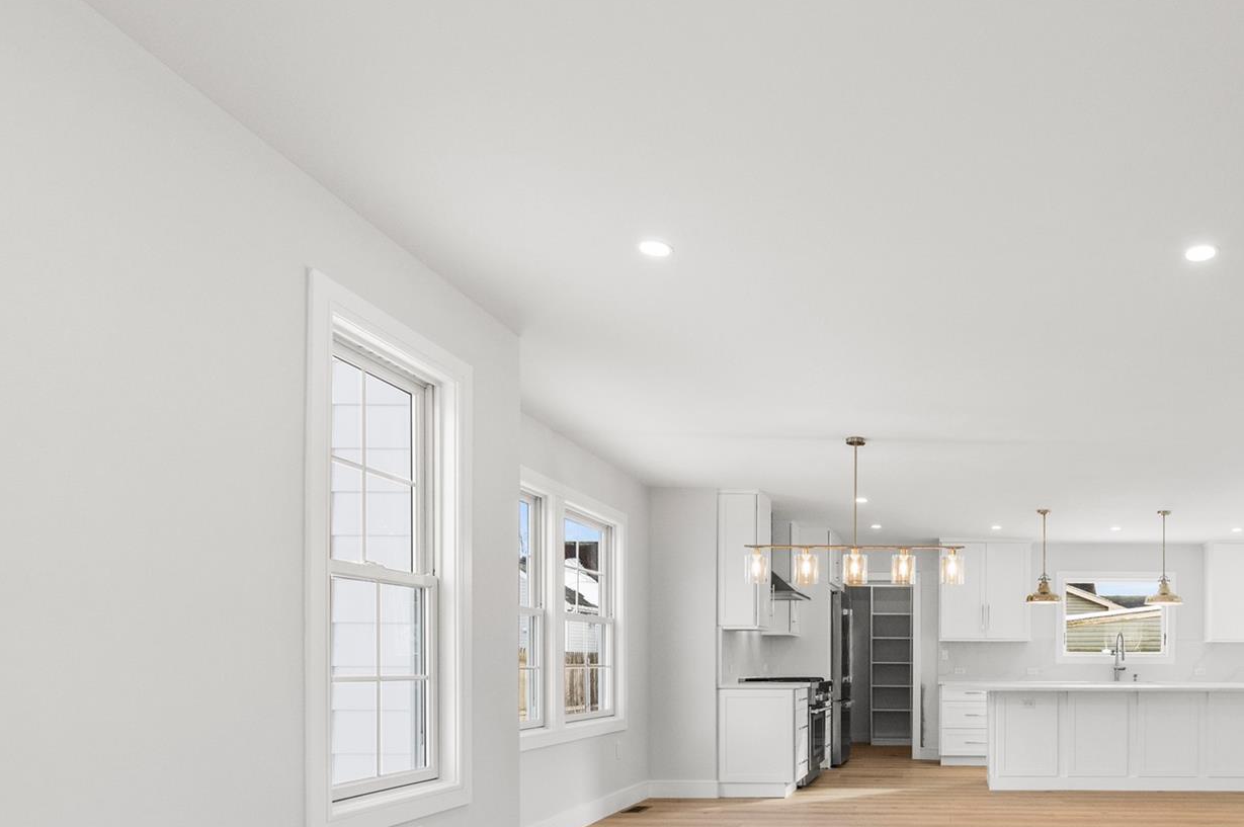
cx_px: 938
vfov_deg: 48.2
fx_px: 863
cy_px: 666
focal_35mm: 25
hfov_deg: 66.9
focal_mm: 15
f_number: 8
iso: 500
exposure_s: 1/160
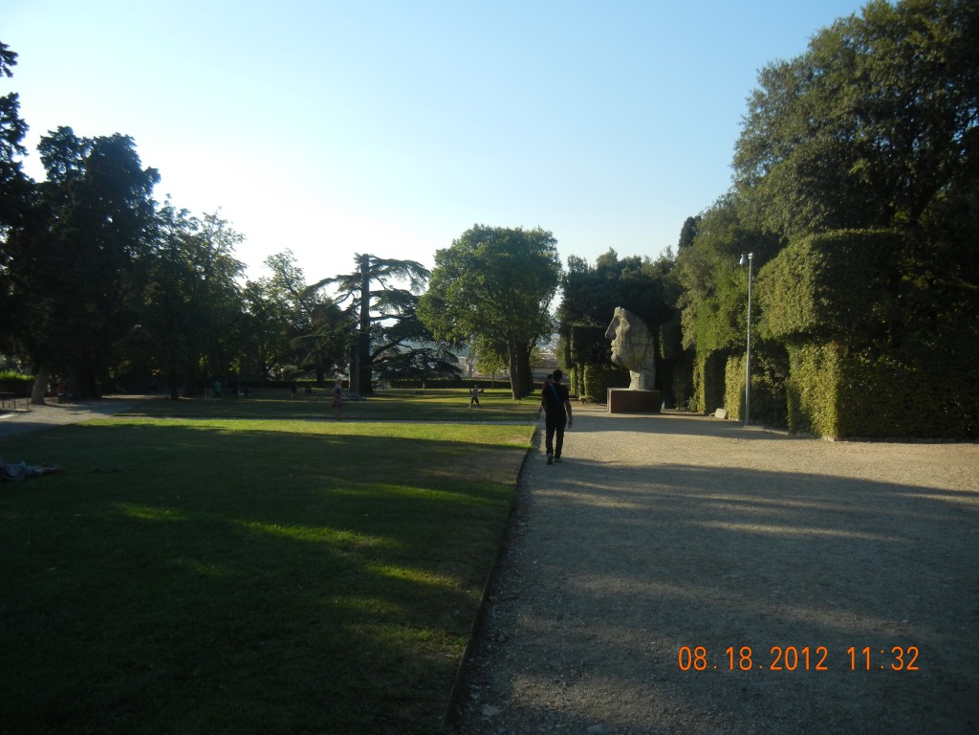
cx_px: 490
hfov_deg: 60.0
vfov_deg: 46.8
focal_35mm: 30
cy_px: 368
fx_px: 848
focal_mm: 5.4
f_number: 7
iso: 160
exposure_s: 1/243
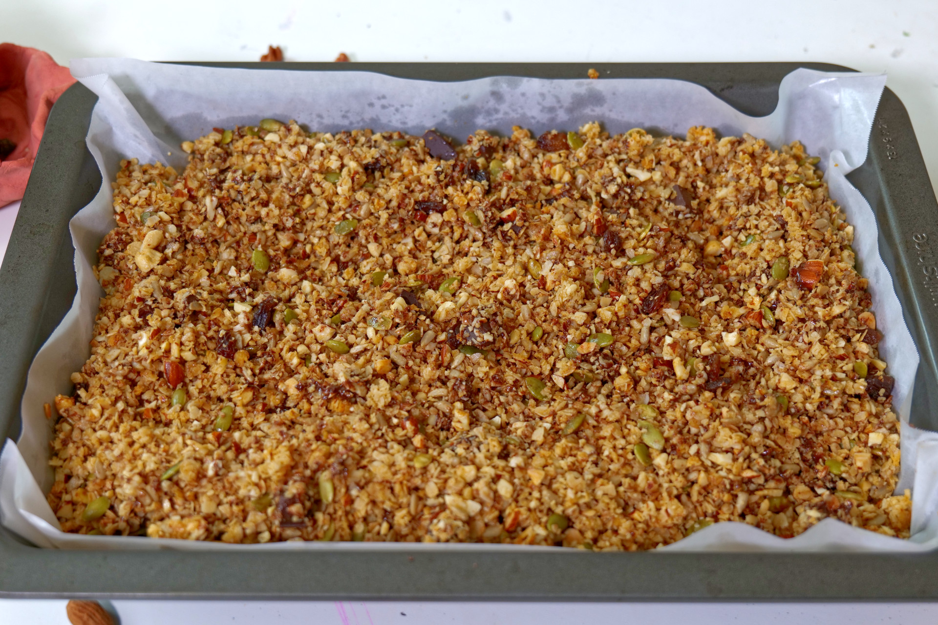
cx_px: 469
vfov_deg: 28.1
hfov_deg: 41.1
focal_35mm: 48
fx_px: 1251
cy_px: 312
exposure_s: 1/80
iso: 800
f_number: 5.6
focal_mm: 48
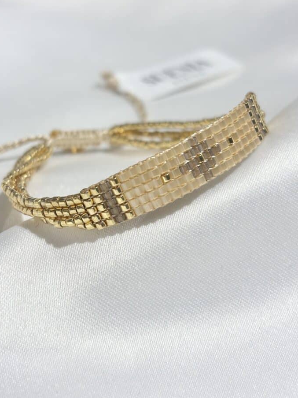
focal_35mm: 59
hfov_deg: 24.8
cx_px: 137
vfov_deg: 32.7
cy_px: 179
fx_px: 677
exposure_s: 1/364
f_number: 1.6
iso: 32
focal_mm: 5.96
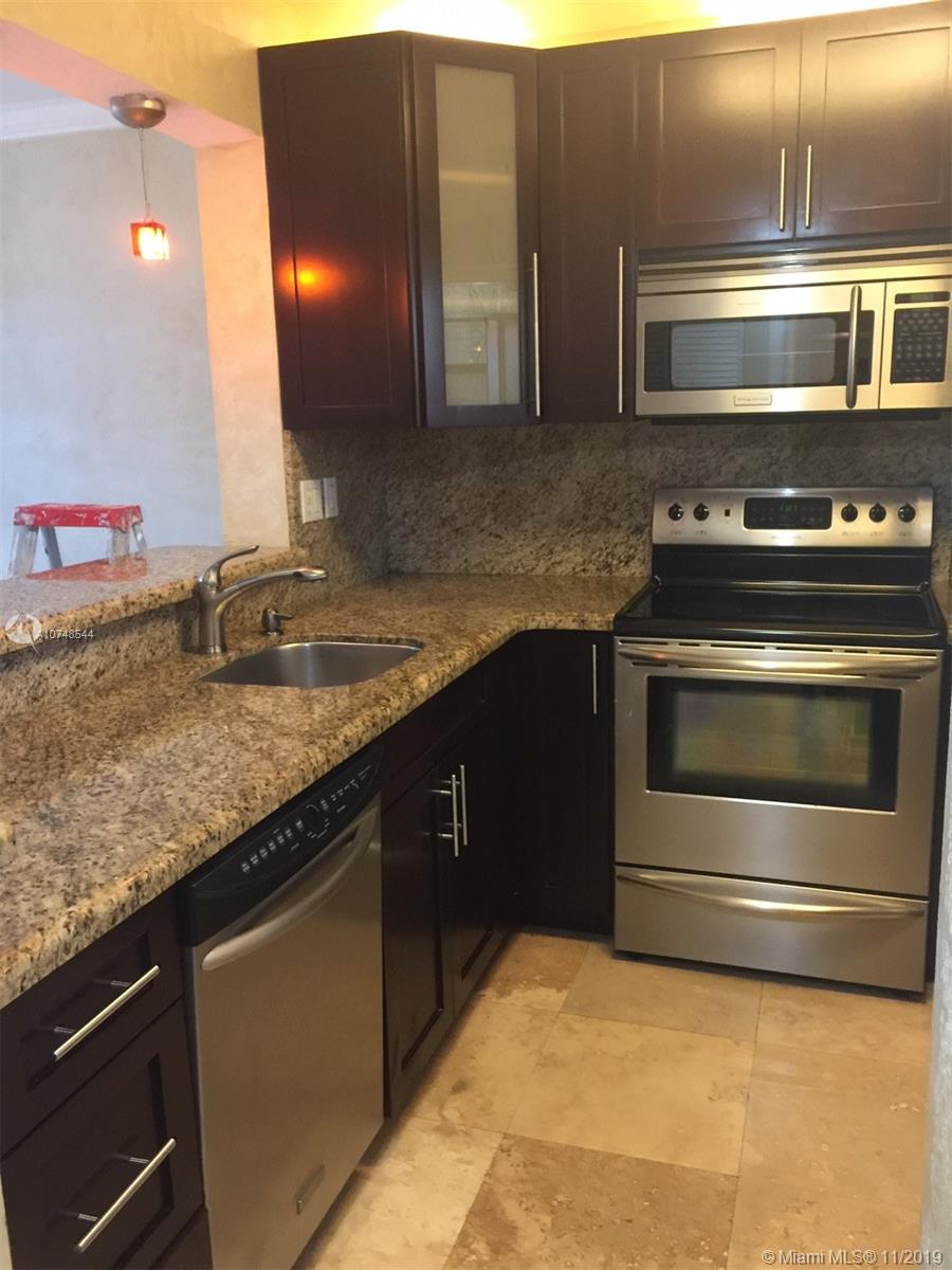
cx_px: 476
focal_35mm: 29
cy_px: 635
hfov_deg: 48.2
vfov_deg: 61.7
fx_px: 1063
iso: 100
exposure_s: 1/15
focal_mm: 4.15
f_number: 2.2
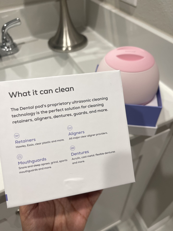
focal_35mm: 25
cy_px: 116
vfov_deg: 69.4
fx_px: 167
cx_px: 86
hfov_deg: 54.9
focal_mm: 5.1
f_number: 1.6
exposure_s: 1/120
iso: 125
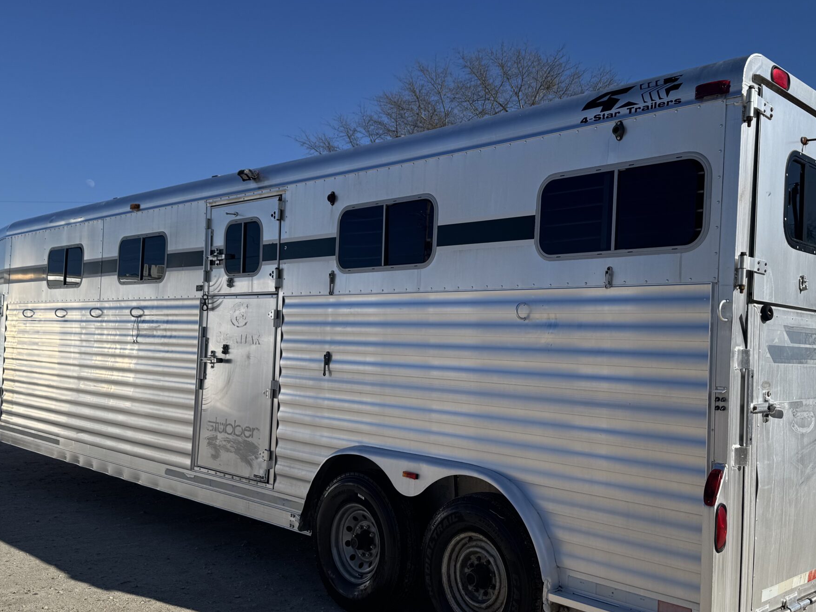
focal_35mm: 35
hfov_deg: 52.4
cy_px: 337
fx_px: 825
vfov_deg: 40.7
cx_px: 465
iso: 80
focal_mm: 6.76
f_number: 1.78
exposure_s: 1/7937
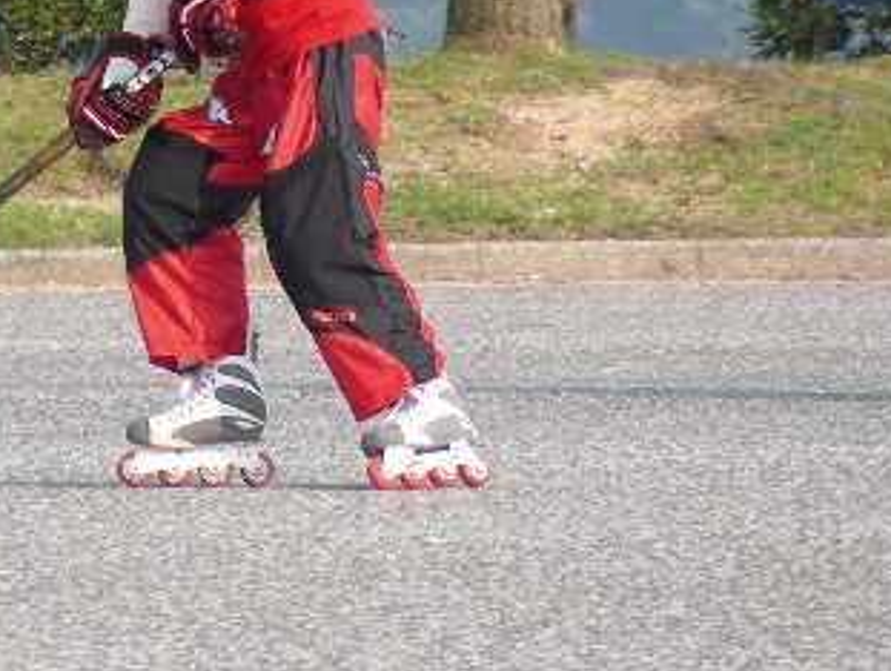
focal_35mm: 781
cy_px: 77
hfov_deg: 2.5
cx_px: 149
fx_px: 20126
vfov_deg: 1.9
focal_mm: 63.3
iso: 50
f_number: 4
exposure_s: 1/217
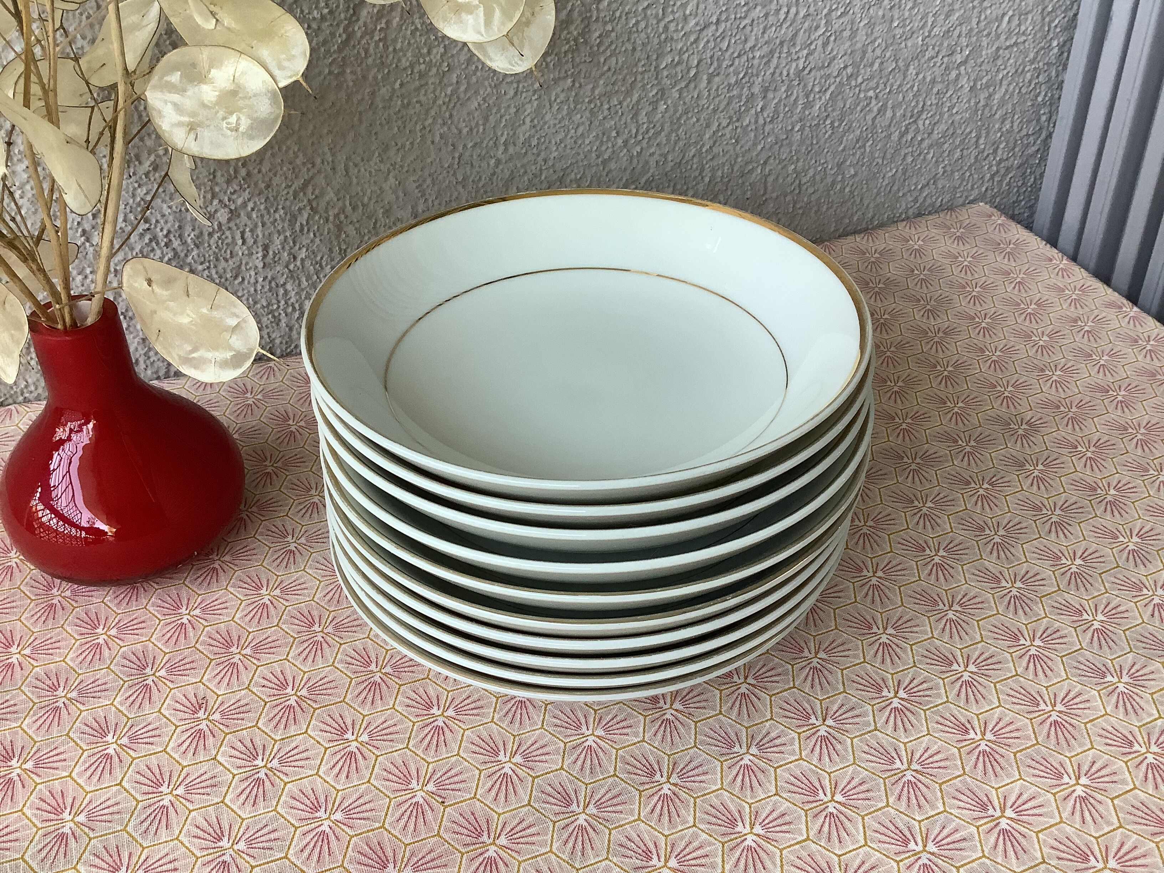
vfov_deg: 45.4
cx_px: 582
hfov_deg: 58.4
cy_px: 436
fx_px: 1042
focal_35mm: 31
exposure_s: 1/120
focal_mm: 3.3
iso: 80
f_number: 2.4
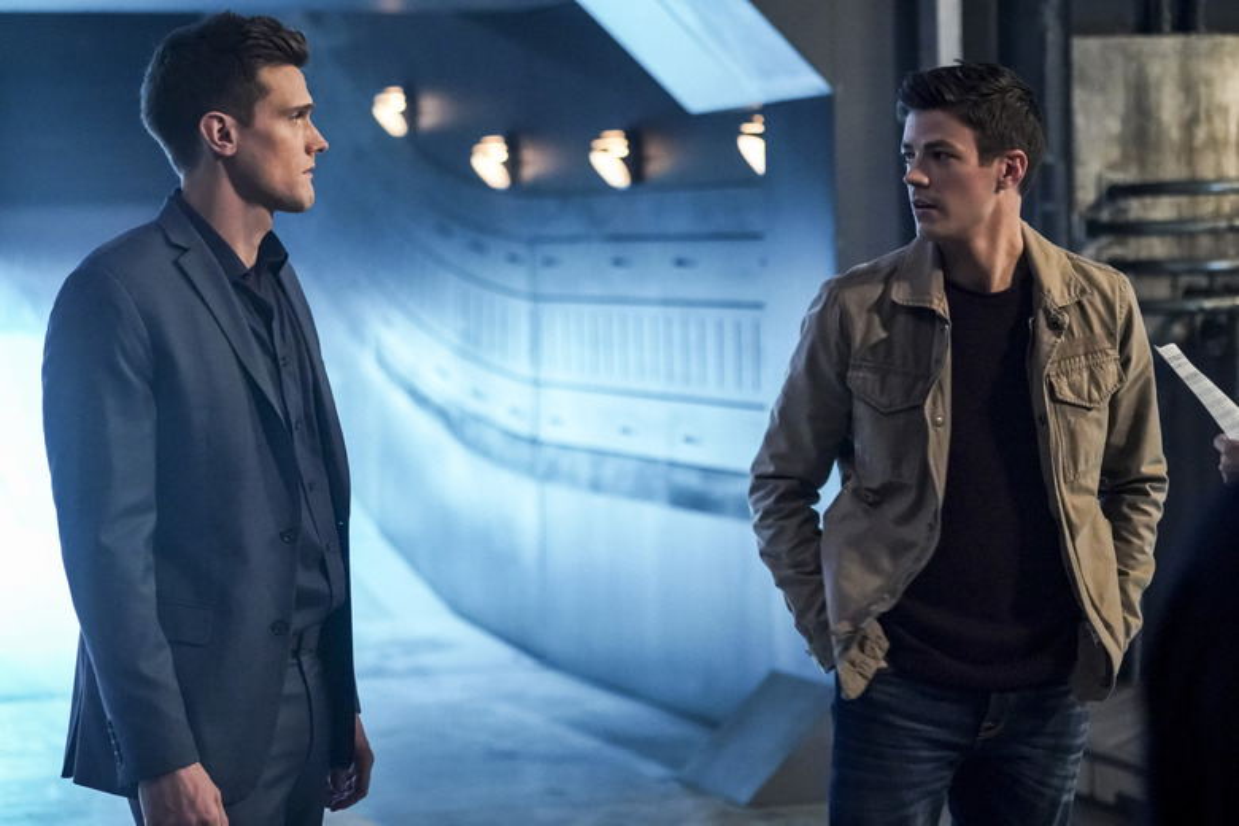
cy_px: 413
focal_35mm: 108
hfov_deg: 18.9
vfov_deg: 12.7
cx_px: 620
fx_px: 3717
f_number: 4
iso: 10000
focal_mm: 108
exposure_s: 1/60
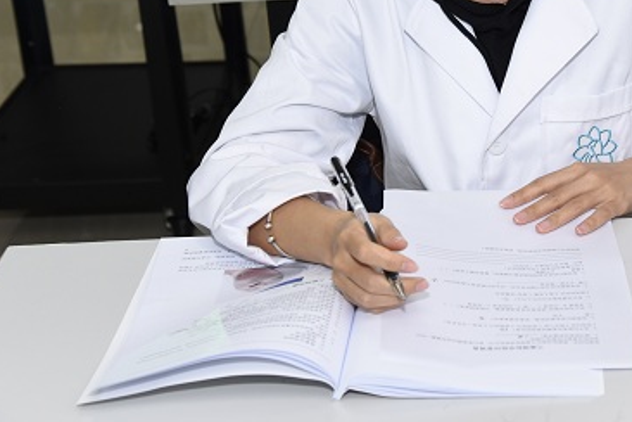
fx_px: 1668
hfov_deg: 21.3
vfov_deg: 14.3
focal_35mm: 95
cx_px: 480
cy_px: 81
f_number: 6.3
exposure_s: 1/100
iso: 800
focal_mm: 58
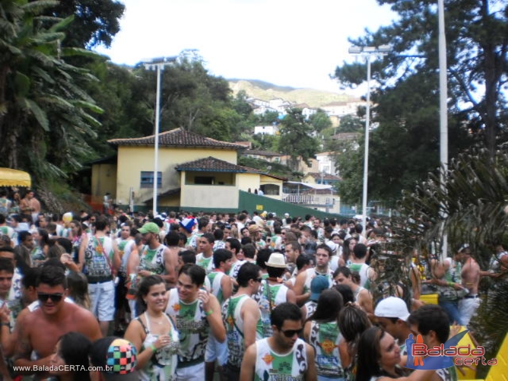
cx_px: 254
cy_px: 190
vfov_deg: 39.7
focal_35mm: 36
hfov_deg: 51.4
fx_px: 528
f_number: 3.1
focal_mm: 6.3
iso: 100
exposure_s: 1/160
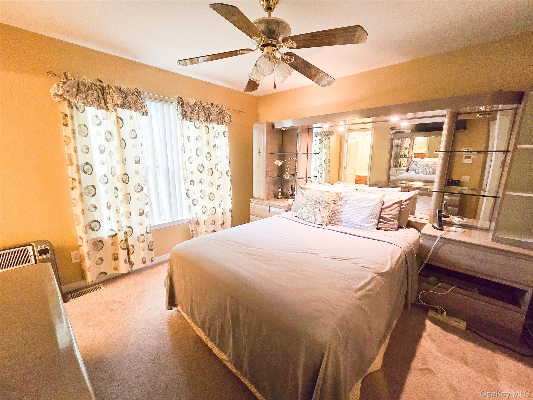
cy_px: 200
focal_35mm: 13
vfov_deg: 89.9
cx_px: 266
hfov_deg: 106.2
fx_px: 200
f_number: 2.2
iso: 500
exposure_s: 1/60
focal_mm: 2.2
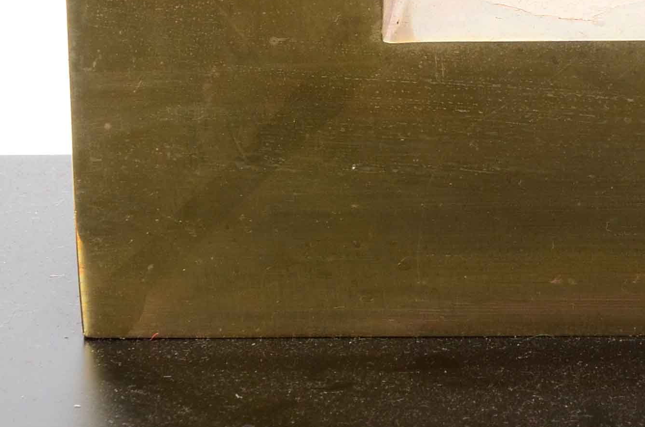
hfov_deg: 8.2
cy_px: -14
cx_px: 745
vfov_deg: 5.5
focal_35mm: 249
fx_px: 4448
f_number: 10
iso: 200
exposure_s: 1/160
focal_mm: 45
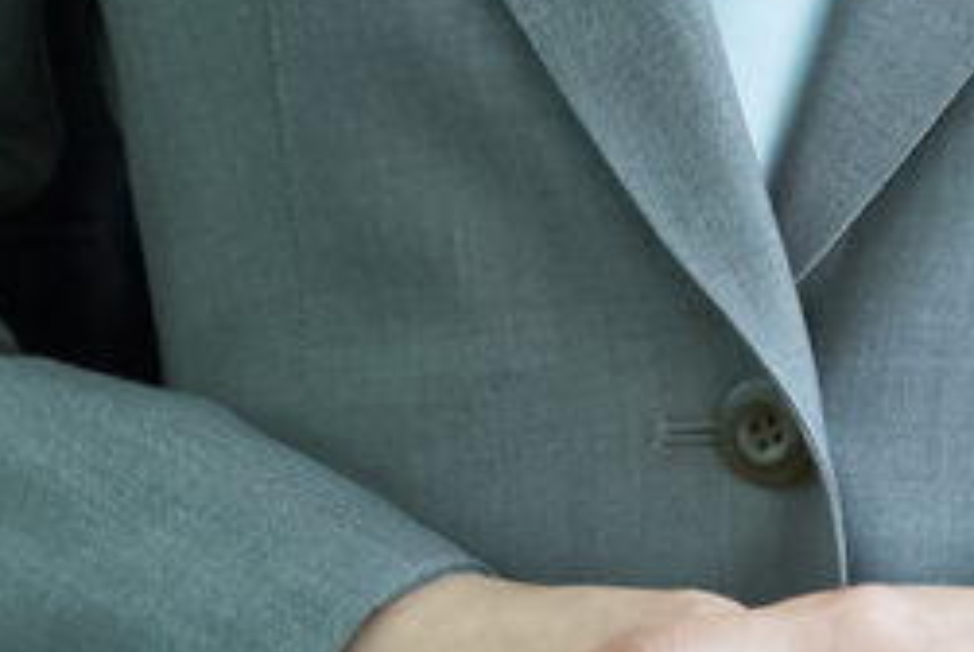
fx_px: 19827
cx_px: -105
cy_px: -1597
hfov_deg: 2.8
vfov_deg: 1.9
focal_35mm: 732
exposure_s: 1/250
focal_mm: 92
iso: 250
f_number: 3.2
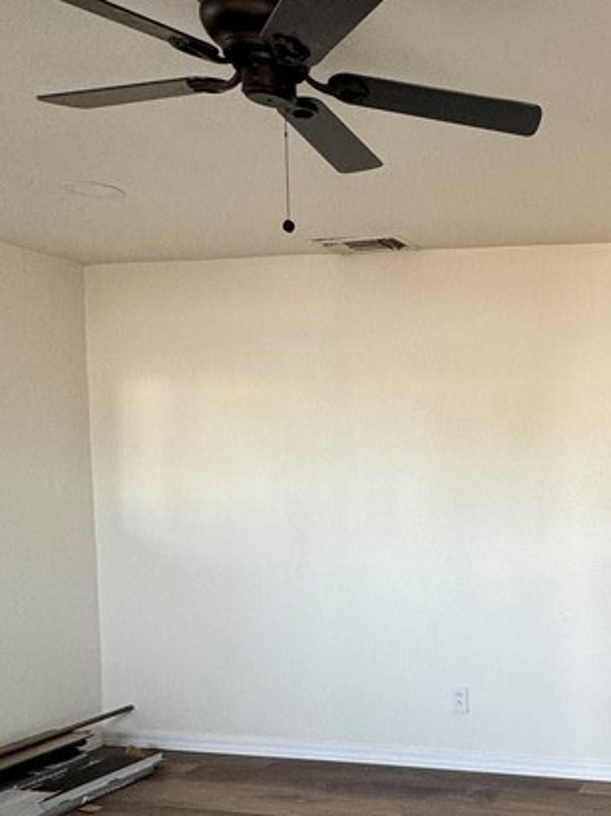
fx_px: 825
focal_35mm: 35
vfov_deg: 51.7
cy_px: 543
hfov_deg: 34.3
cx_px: 697
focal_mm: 2.22
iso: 125
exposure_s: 1/99
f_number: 2.2
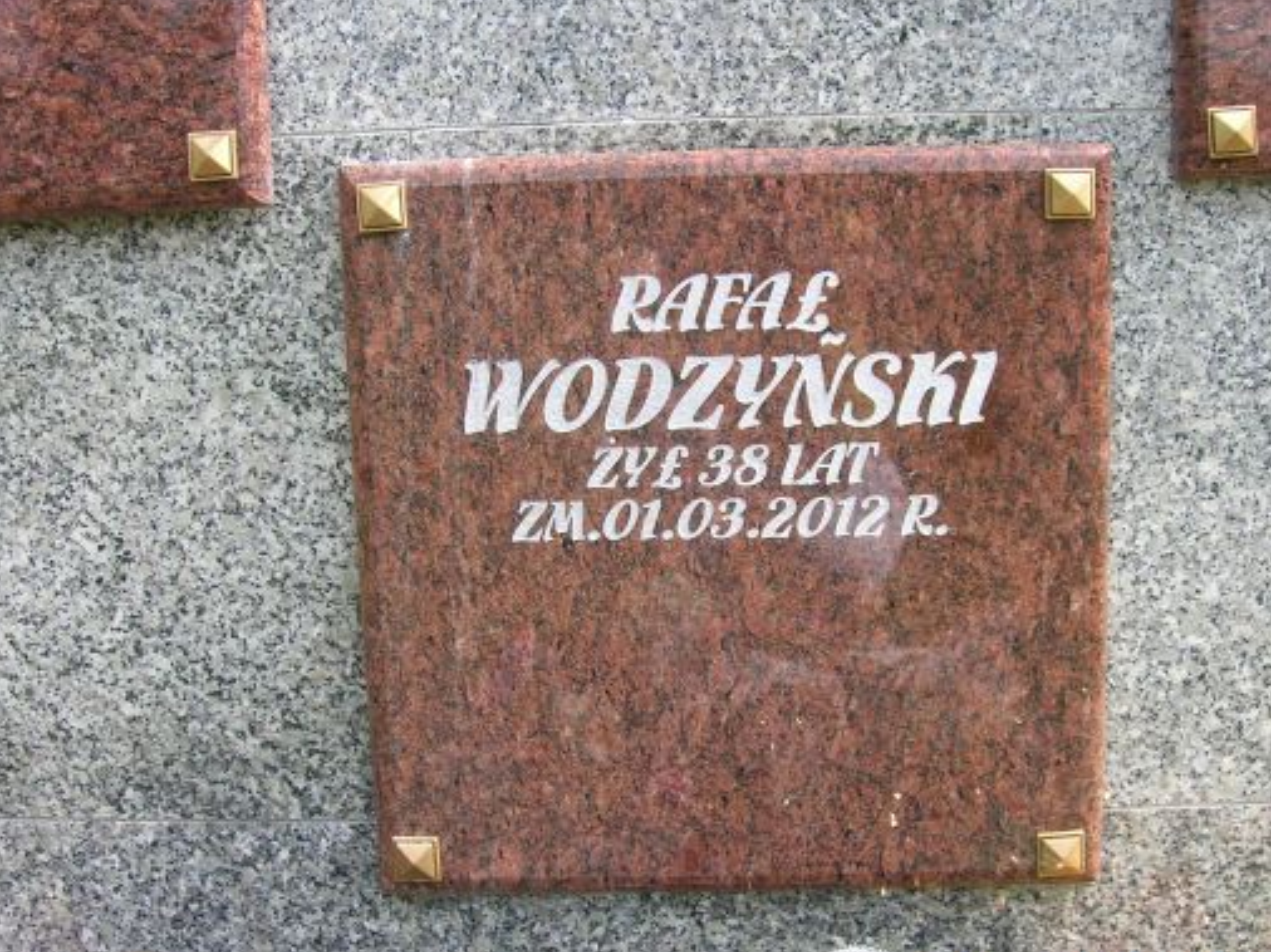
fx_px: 1578
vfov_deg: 33.6
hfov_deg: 43.8
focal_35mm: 43
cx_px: 713
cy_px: 509
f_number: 4.9
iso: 50
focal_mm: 5.7
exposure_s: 1/160
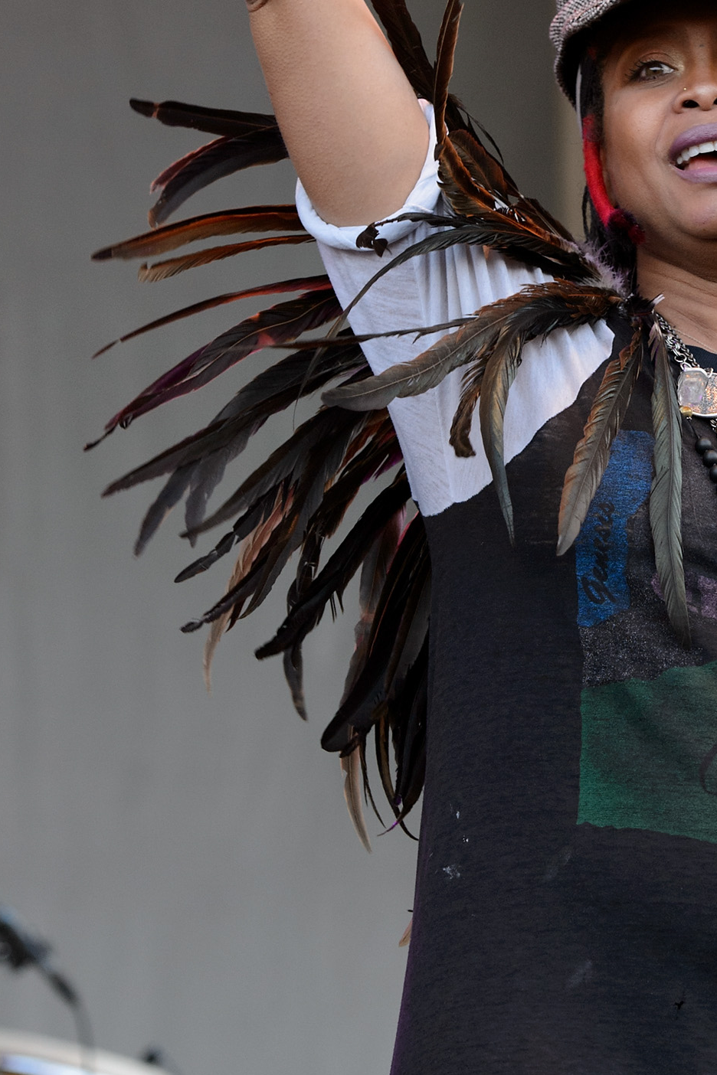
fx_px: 6512
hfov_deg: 6.3
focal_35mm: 218
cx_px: 745
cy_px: 401
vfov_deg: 9.4
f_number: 4
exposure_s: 1/320
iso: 640
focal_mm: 102
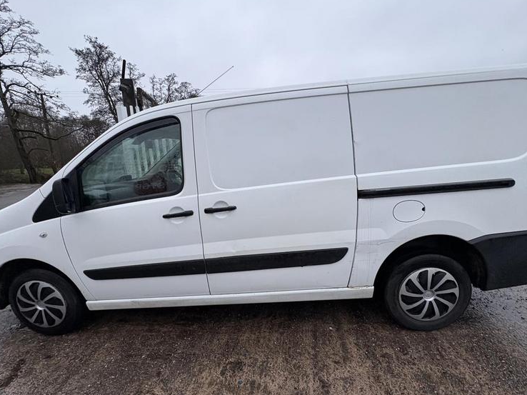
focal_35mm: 17
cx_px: 266
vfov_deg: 74.6
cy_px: 208
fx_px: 259
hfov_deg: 91.0
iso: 250
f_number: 2.2
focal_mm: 2.22
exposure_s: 1/81
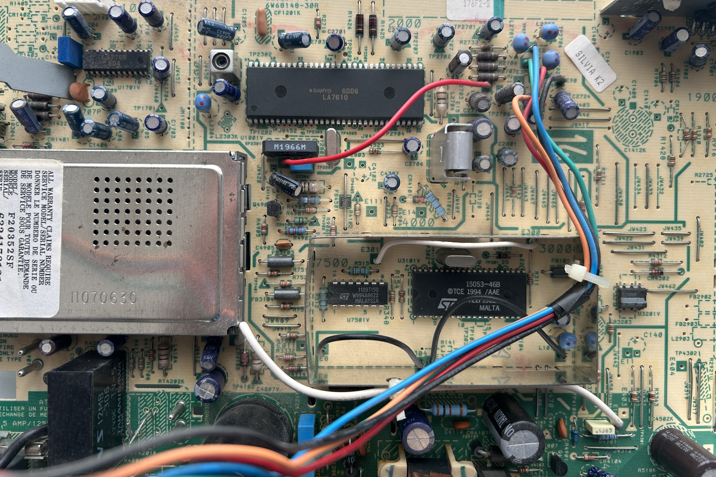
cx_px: 363
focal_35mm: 28
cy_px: 210
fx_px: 557
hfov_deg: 65.5
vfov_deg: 46.3
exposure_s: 1/151
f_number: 1.5
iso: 32
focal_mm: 5.7
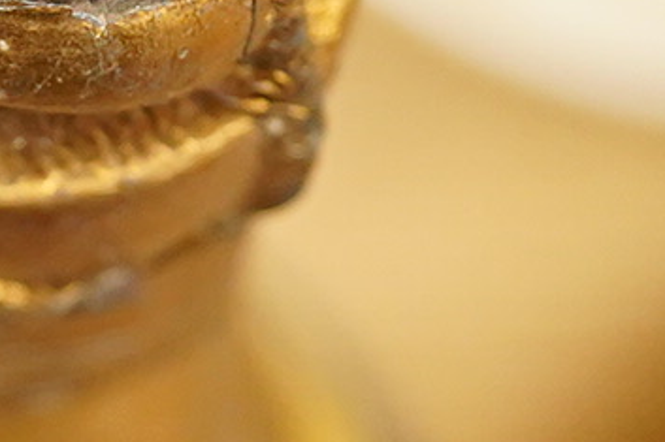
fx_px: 4634
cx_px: -154
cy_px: 111
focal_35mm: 251
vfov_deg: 5.5
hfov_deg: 8.1
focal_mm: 30
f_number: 5
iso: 2500
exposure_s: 1/200
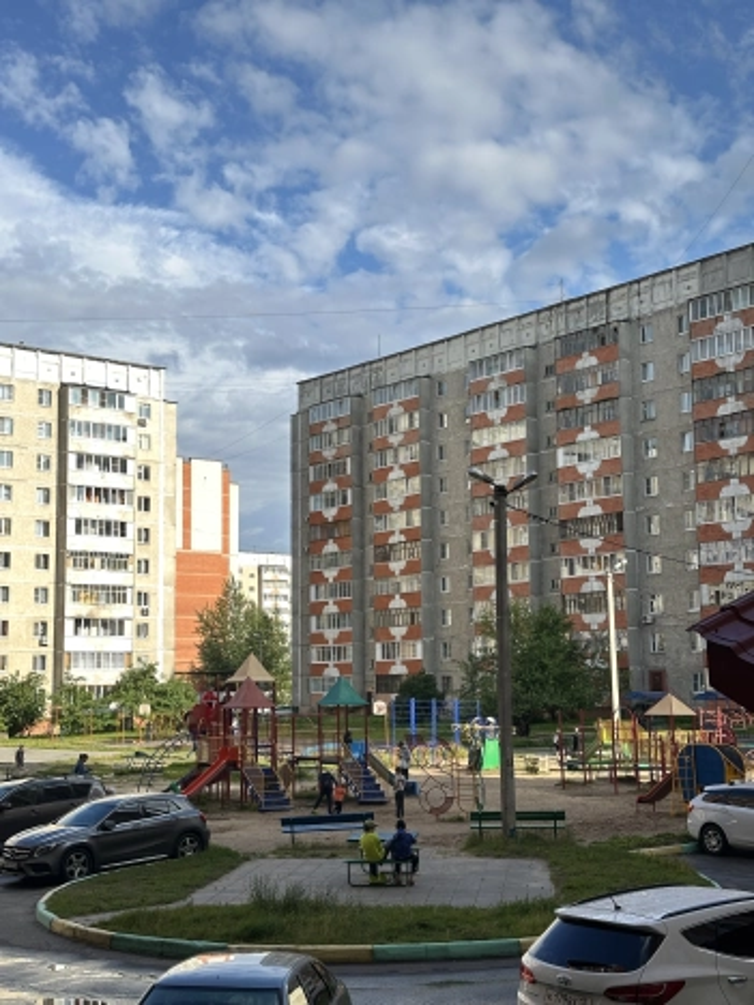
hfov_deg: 30.3
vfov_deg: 39.7
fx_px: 1394
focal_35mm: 48
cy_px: 502
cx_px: 377
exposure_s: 1/694
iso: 64
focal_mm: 6.86
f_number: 1.78
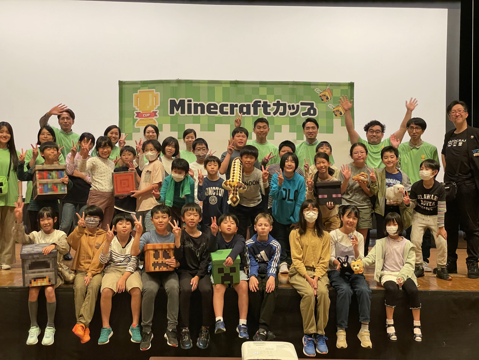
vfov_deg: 28.0
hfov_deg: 36.8
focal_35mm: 52
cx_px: 240
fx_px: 720
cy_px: 180
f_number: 2
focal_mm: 6
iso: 250
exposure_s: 1/60
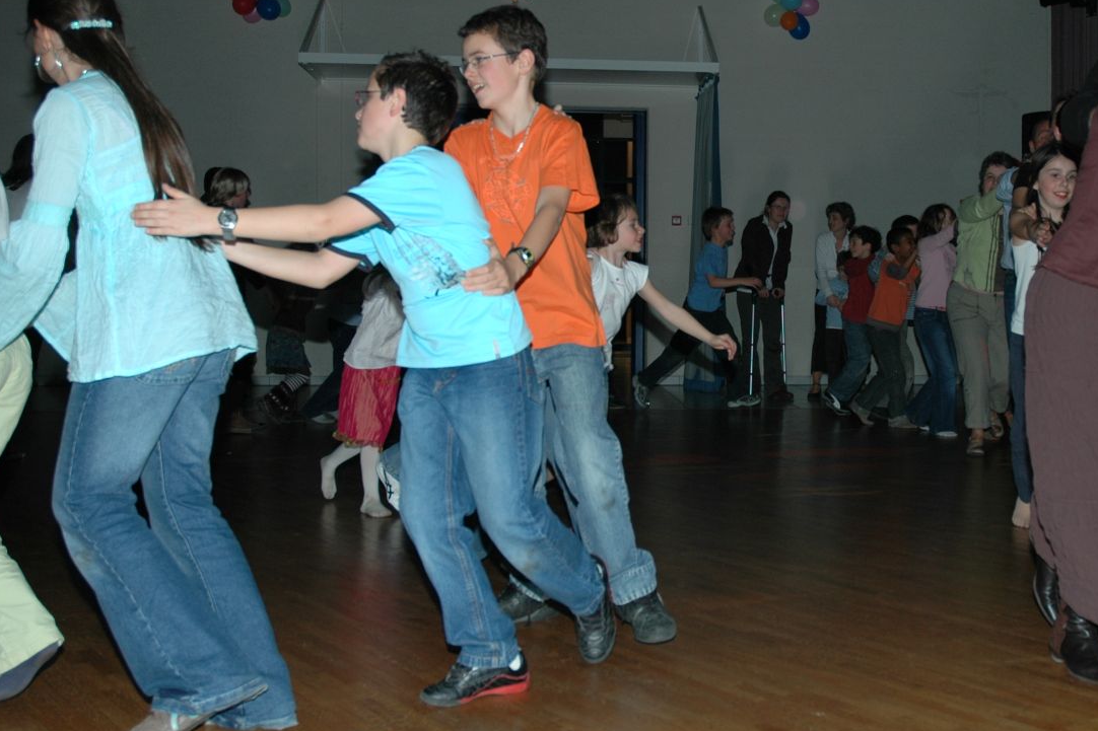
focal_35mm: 50
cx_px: 737
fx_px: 1525
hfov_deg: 39.1
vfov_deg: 27.0
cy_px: 333
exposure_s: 1/60
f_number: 4
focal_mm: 24
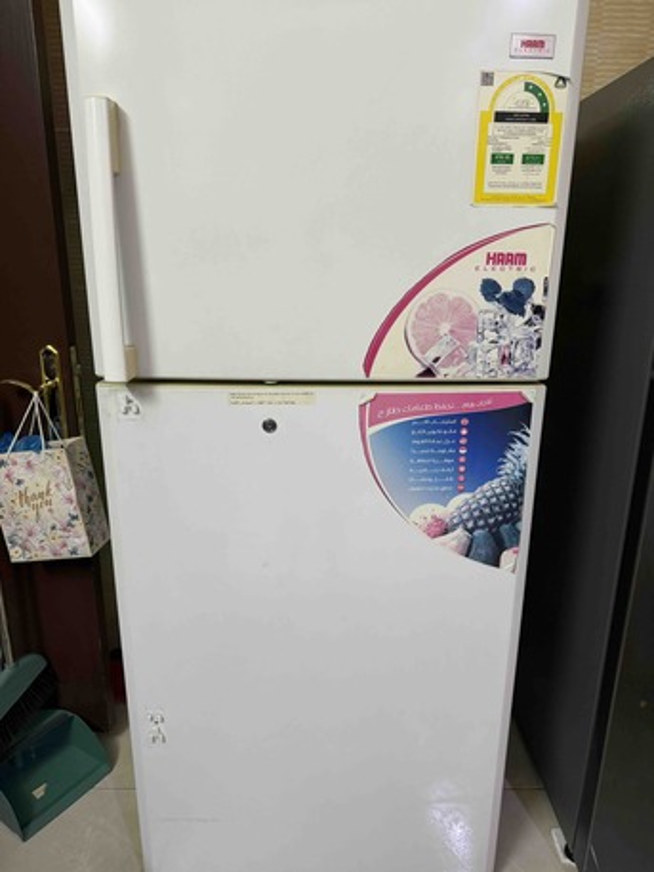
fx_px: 604
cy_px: 436
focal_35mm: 24
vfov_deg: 71.6
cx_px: 327
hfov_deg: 56.8
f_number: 1.78
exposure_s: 1/60
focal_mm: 6.76
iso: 250
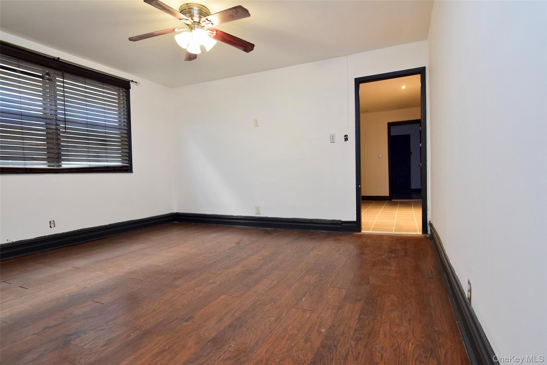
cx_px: 274
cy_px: 182
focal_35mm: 20
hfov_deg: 85.4
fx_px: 296
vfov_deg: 63.3
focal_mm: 13
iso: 1600
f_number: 5.6
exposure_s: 1/60
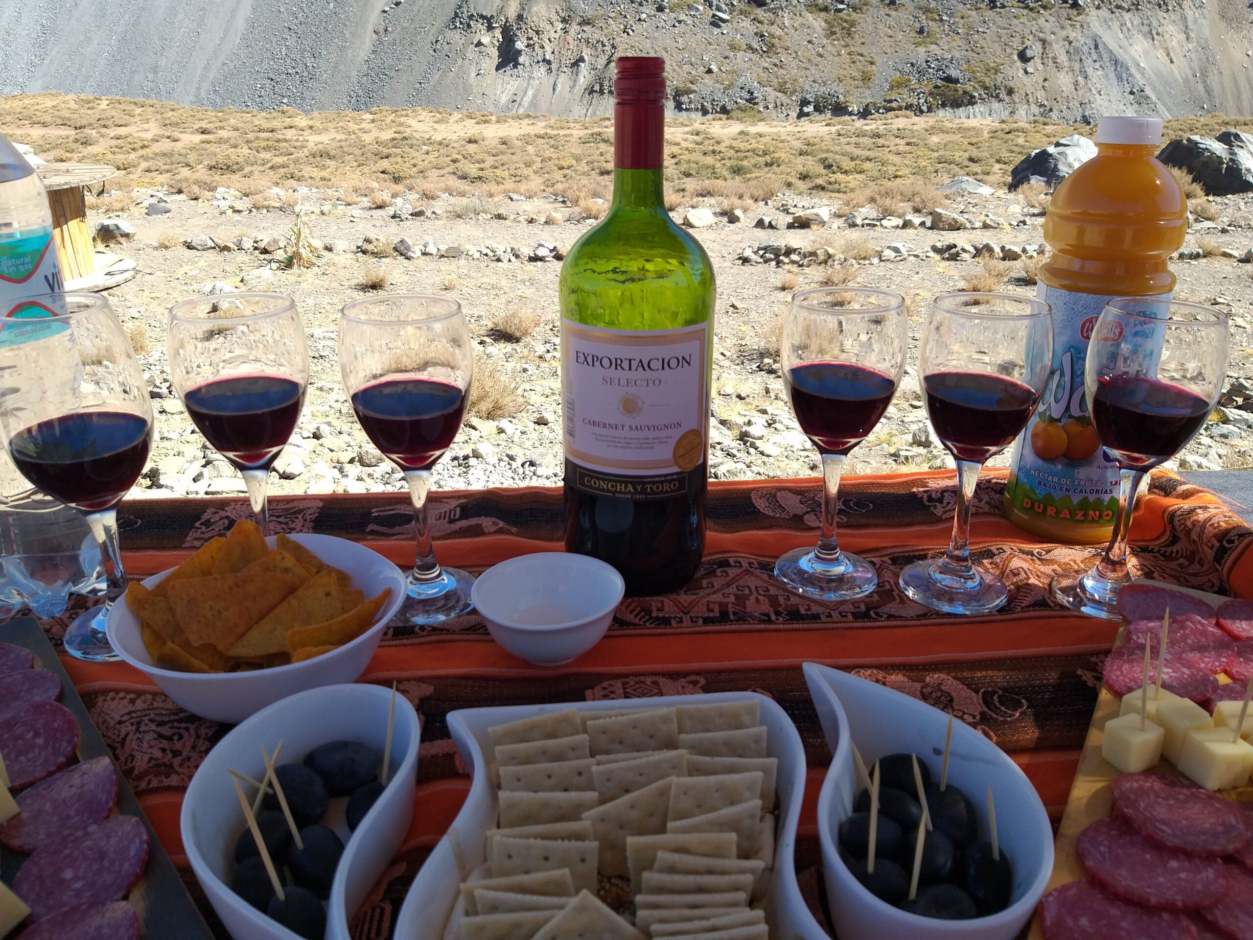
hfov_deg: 67.3
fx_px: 941
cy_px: 470
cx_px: 626
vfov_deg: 53.1
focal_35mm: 26
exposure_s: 1/714
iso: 40
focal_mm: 3.93
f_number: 1.7
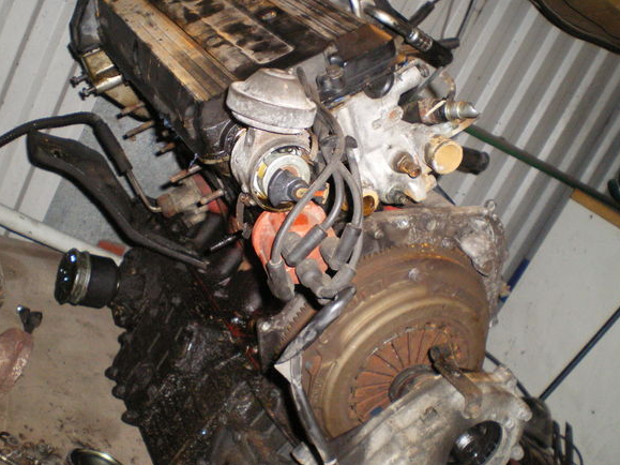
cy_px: 230
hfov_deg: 44.8
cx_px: 288
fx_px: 752
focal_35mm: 42
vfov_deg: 34.3
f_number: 3.1
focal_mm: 6.3
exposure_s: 1/50
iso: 400
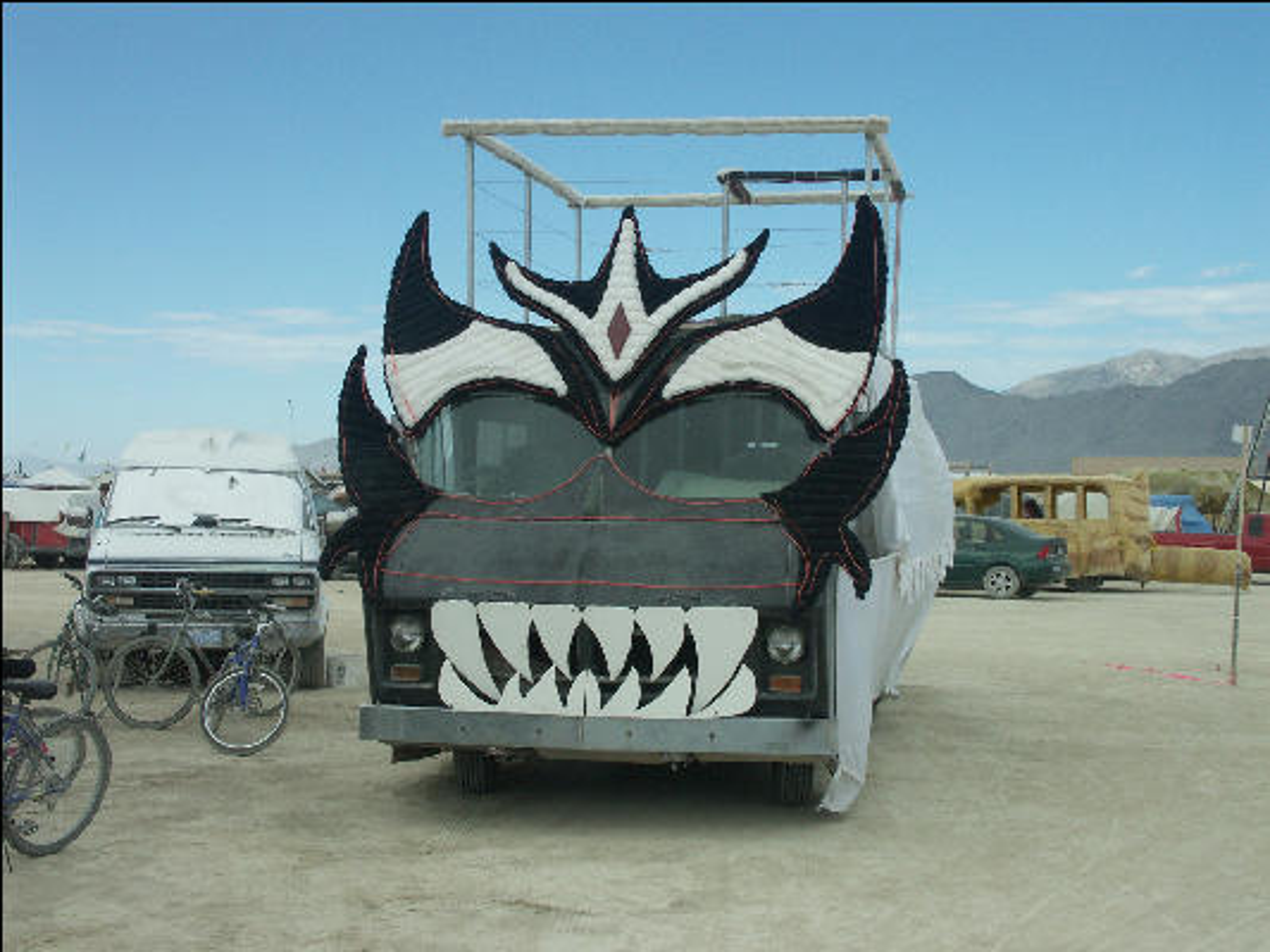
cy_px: 476
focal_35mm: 50
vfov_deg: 29.1
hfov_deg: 38.2
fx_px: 1835
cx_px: 635
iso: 100
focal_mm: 12.85
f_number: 8
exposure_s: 1/400
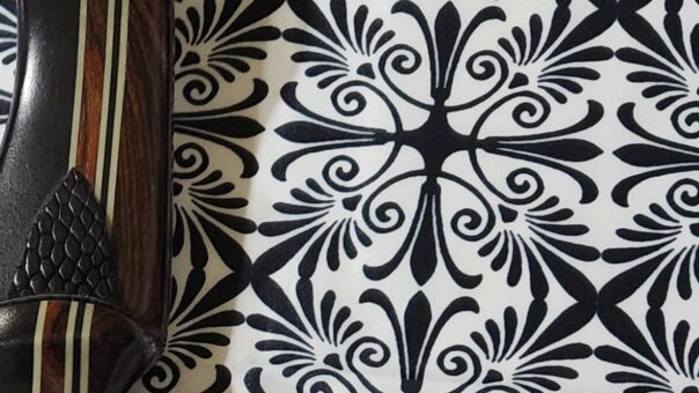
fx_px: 1576
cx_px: -28
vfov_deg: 13.5
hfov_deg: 23.8
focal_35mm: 85
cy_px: 558
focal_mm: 5.4
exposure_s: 1/120
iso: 1000
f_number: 1.8
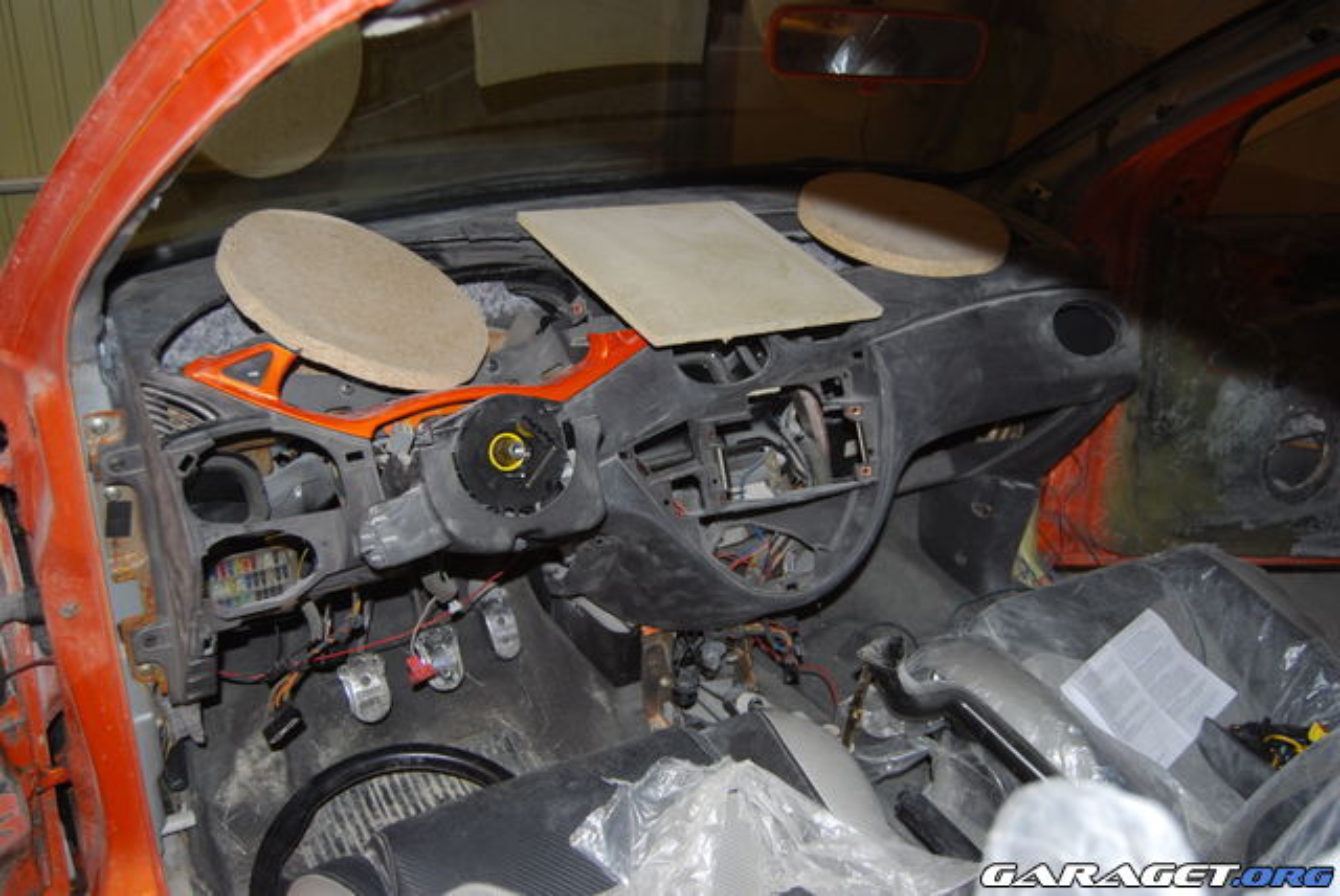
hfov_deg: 61.9
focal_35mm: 30
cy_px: 448
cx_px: 670
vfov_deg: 43.7
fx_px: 1118
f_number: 3.8
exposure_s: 1/60
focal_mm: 20
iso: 200
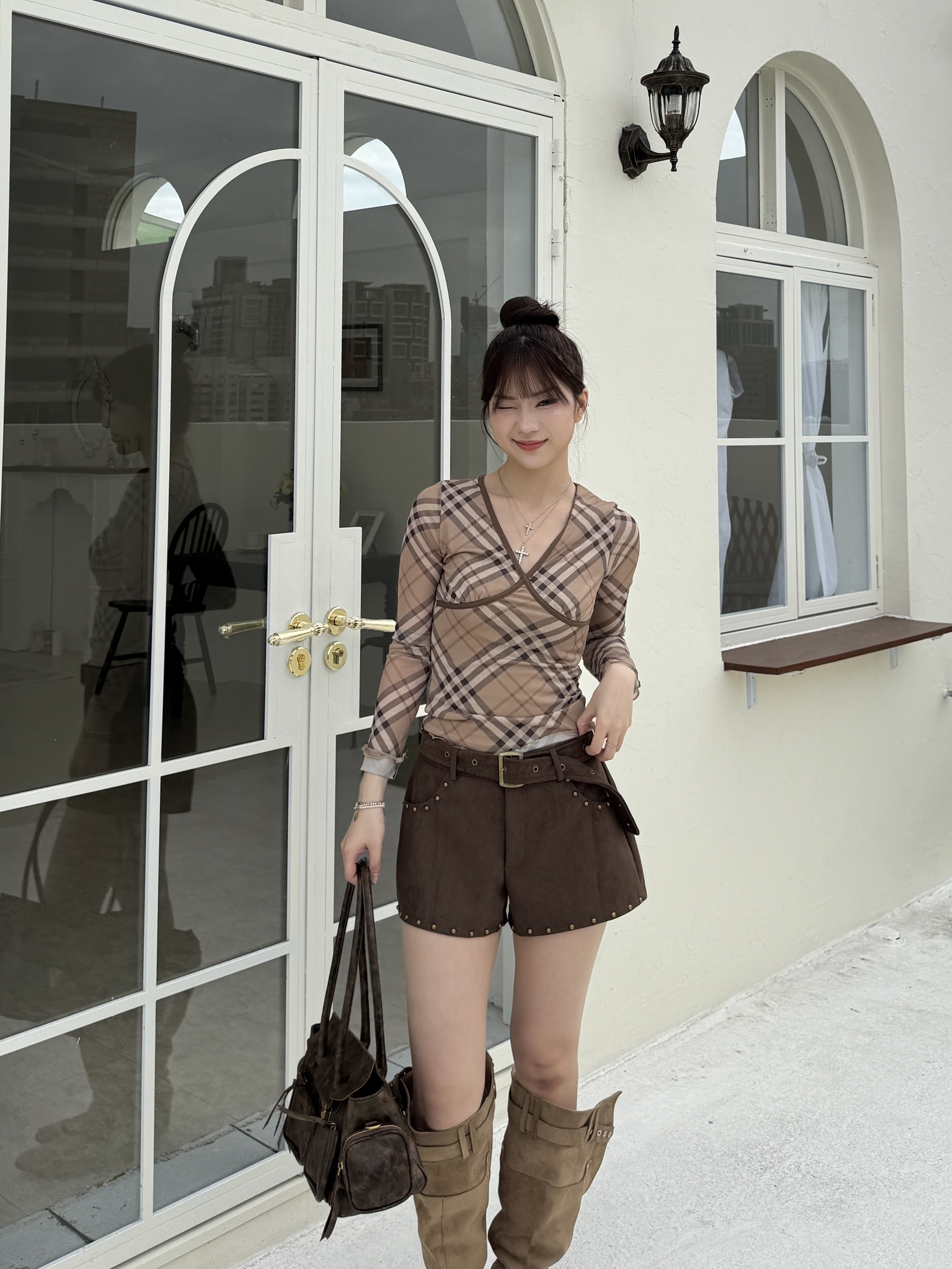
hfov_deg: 56.8
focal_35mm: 24
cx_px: 476
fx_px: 880
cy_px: 634
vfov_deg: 71.6
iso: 80
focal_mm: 6.76
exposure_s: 1/4049
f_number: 1.78
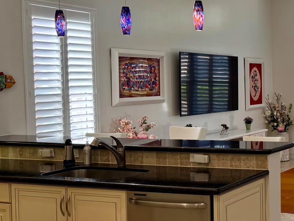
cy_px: 96
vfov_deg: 24.4
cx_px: 356
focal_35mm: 60
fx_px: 510
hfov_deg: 28.0
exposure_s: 1/167
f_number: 1.78
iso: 100
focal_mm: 6.76
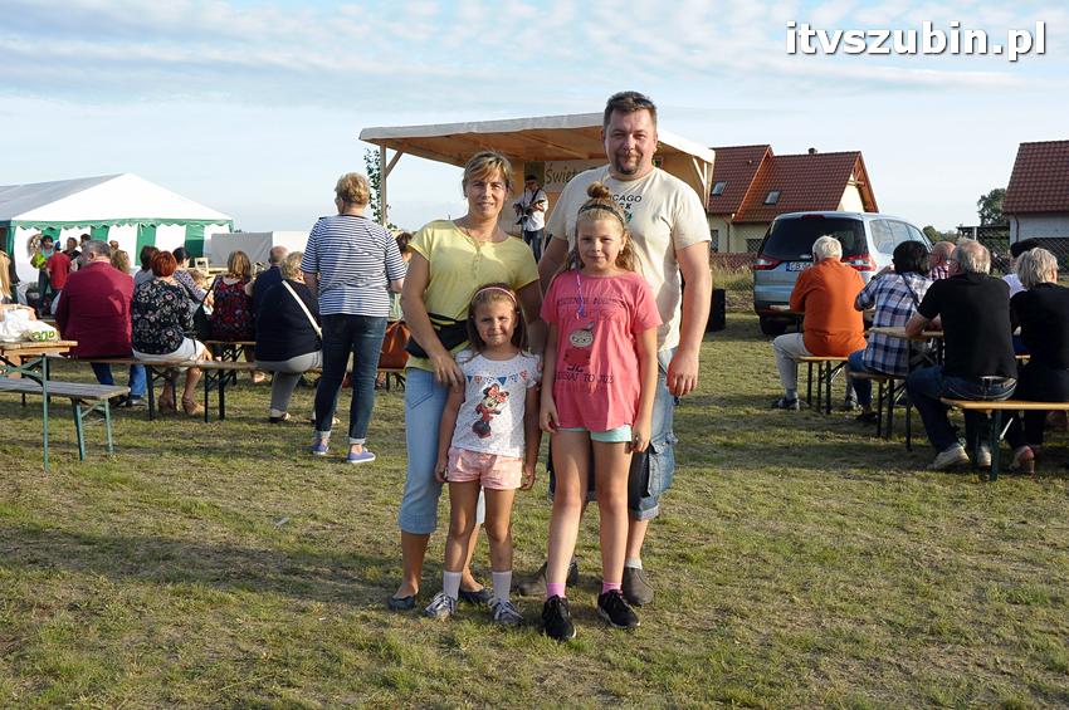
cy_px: 355
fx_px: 1112
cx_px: 534
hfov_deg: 51.3
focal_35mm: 38
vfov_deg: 35.4
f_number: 10
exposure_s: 1/400
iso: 800
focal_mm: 25
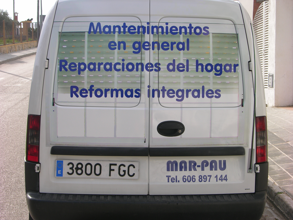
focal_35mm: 74
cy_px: 110
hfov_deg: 26.3
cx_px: 146
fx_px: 626
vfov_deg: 19.9
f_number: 5.3
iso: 50
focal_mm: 18.8
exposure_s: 1/266
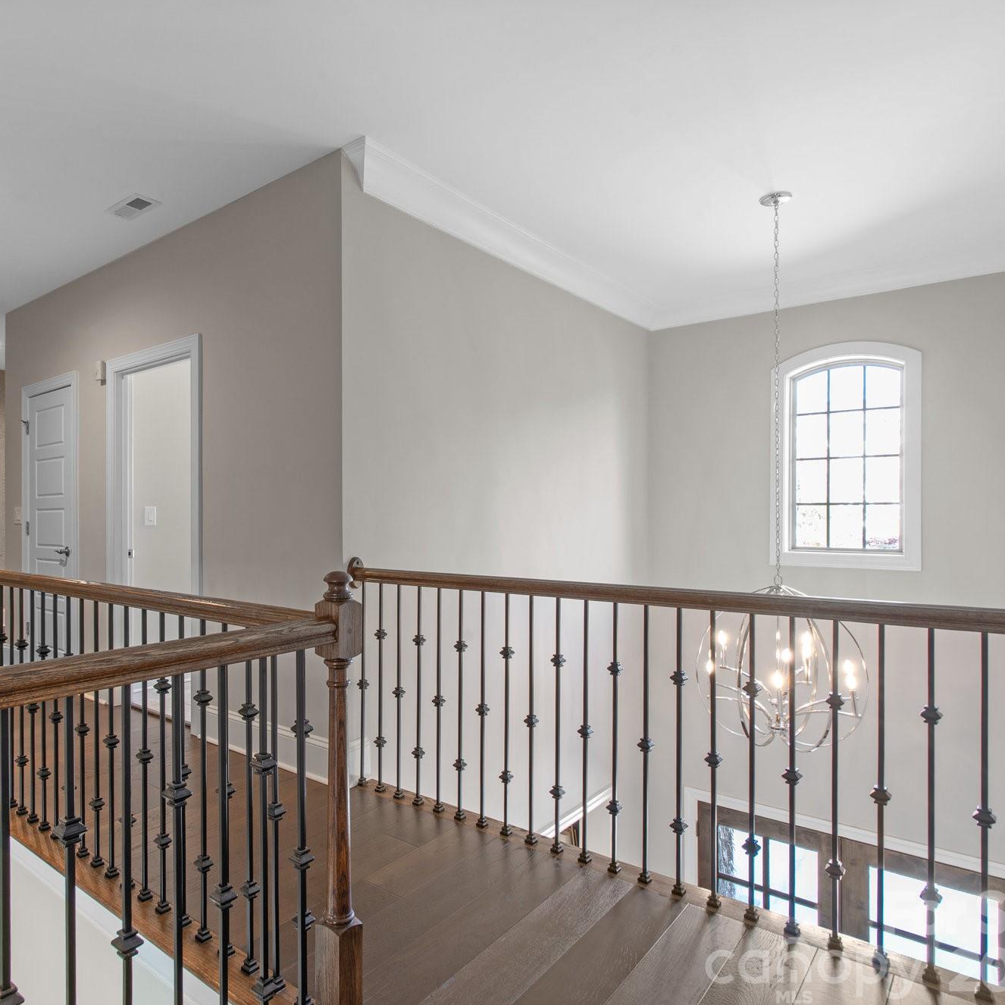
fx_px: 690
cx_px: 358
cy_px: 515
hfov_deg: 70.6
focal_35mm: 21
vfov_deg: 72.1
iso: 160
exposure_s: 1
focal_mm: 16
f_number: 11
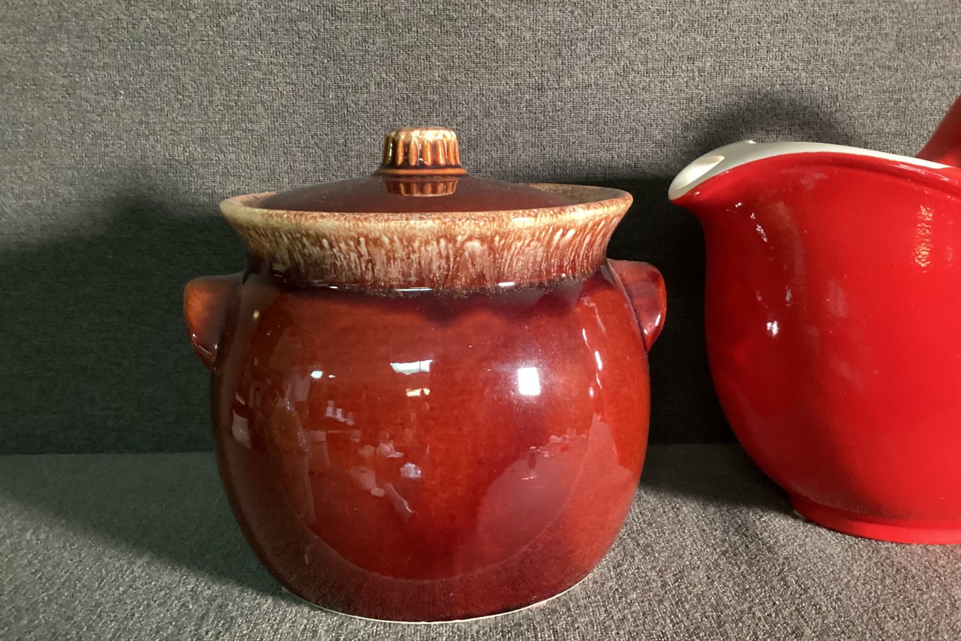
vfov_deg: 39.9
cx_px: 485
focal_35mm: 33
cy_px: 351
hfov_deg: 57.2
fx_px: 881
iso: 640
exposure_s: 1/24
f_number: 2.4
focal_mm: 3.3
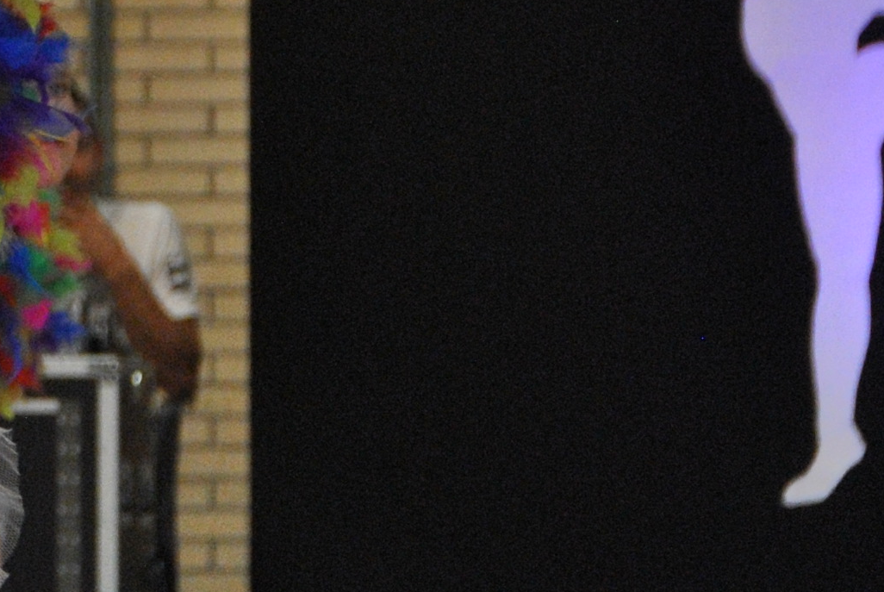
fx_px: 11974
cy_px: 273
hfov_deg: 4.2
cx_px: -307
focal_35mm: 487
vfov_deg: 2.8
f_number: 5.3
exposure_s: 1/320
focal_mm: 86
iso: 800
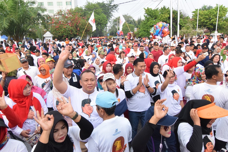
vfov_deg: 53.1
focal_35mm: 24
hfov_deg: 73.8
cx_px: 114
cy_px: 76
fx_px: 152
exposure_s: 1/200
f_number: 22
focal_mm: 16
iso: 2500
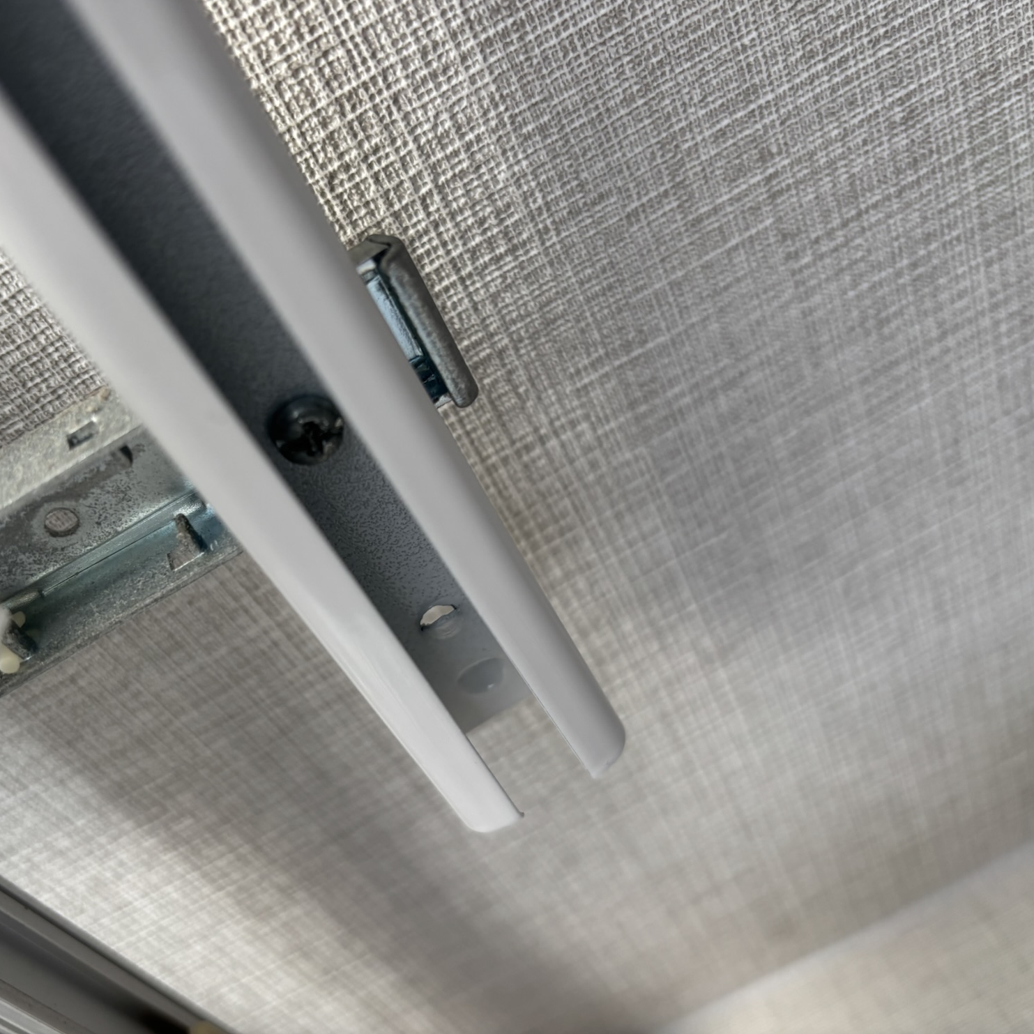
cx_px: 372
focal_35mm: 31
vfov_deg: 52.5
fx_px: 1048
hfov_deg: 51.8
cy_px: 512
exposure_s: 1/121
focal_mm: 5.96
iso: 125
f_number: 1.6
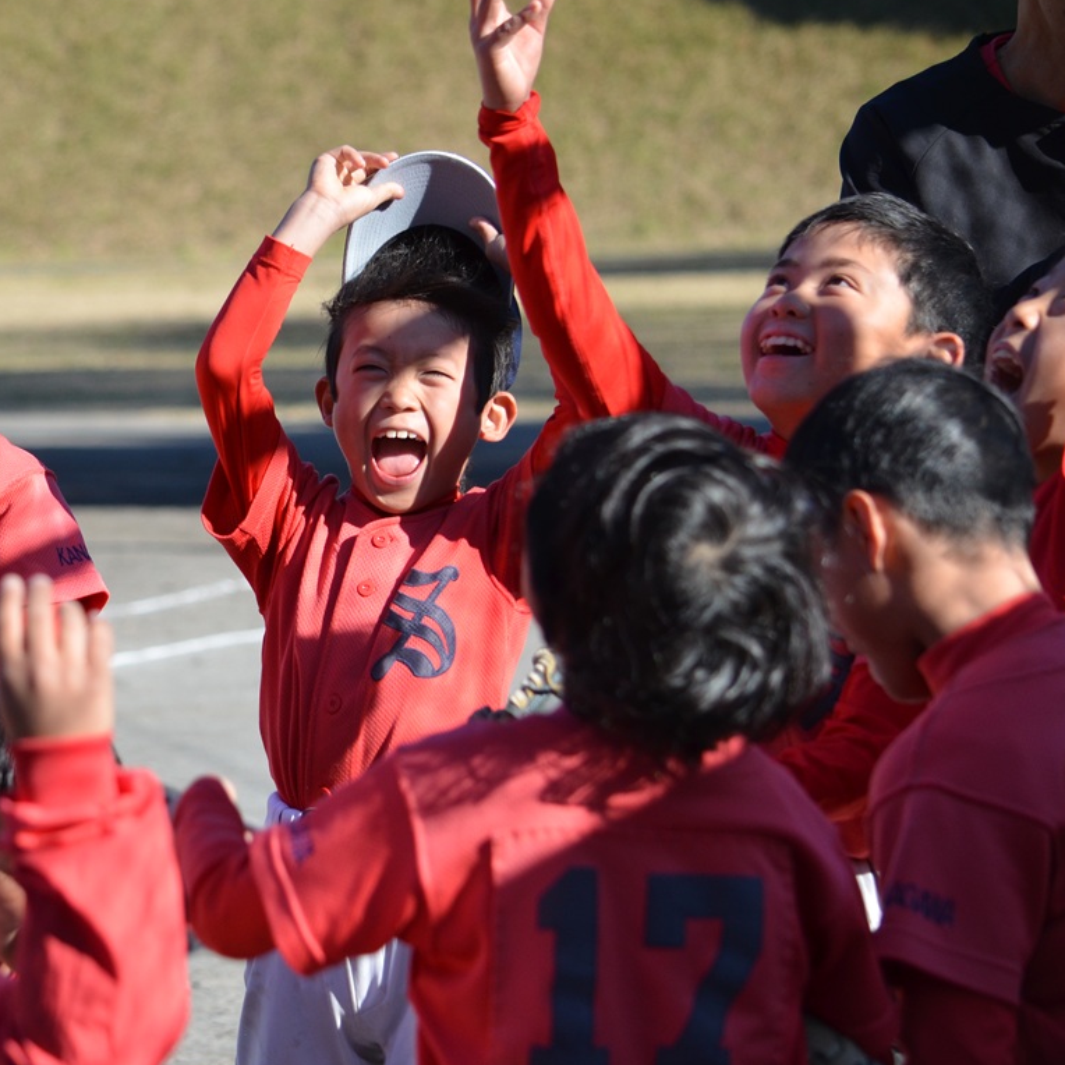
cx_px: 217
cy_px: 526
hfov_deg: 8.7
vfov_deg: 8.7
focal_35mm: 201
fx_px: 6996
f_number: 4.5
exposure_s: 1/1250
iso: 400
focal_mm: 98
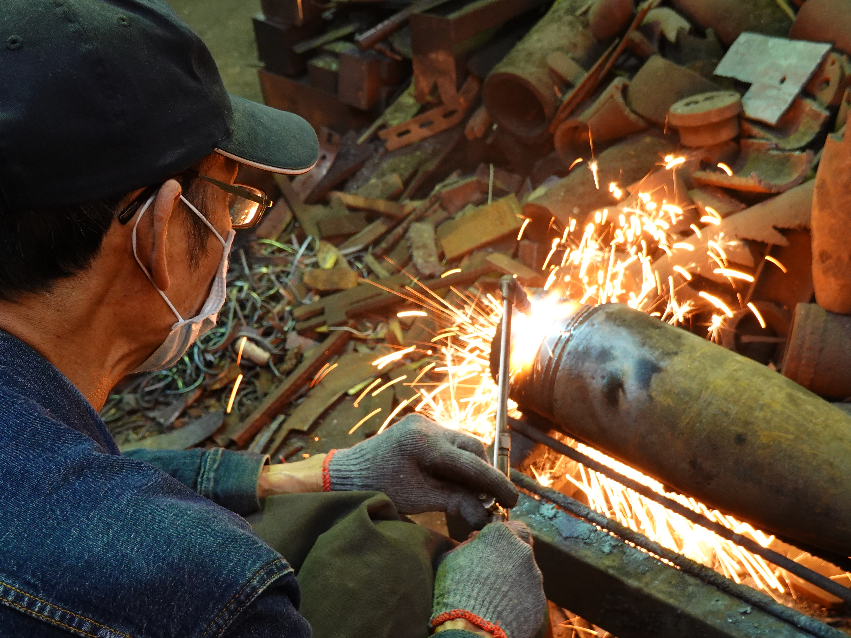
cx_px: 470
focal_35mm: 51
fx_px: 1254
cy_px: 385
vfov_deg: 28.5
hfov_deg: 37.5
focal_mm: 13.84
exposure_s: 1/20
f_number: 3.5
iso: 800
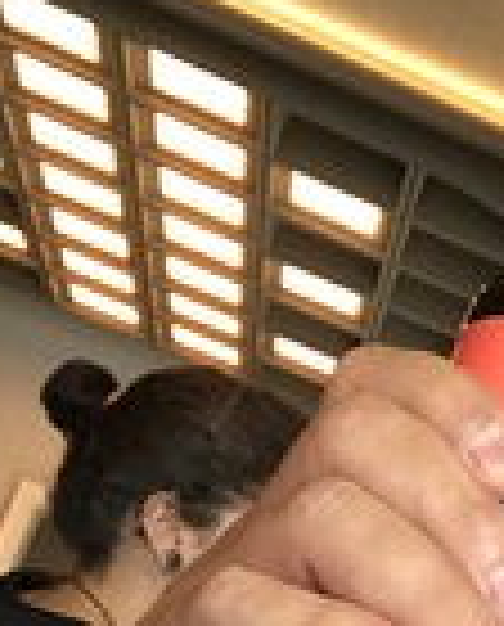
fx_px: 1801
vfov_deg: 19.1
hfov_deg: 15.1
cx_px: 691
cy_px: 628
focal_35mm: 97
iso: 100
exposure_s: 1/33
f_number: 2.2
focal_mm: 2.87
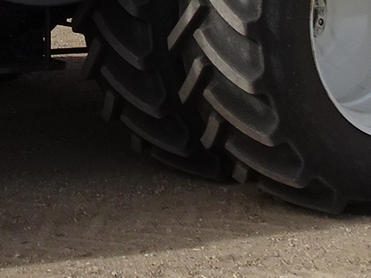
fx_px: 1404
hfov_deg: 14.0
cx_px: -209
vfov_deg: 10.3
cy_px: -305
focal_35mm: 131
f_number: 3.5
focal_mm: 4.1
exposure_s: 1/800
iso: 80
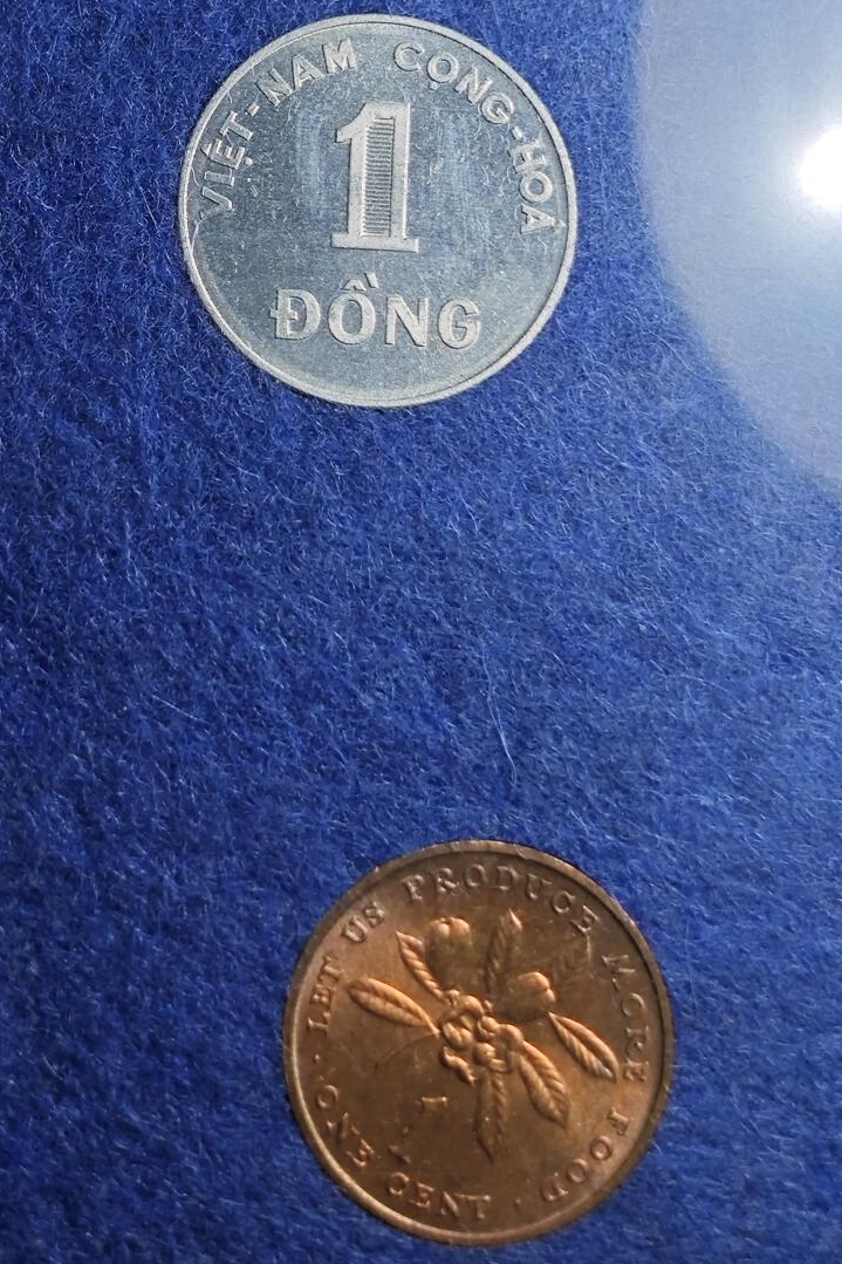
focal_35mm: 85
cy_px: 273
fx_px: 2983
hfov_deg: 16.0
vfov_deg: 23.6
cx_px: 201
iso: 64
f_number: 1.6
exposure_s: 1/100
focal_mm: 5.84
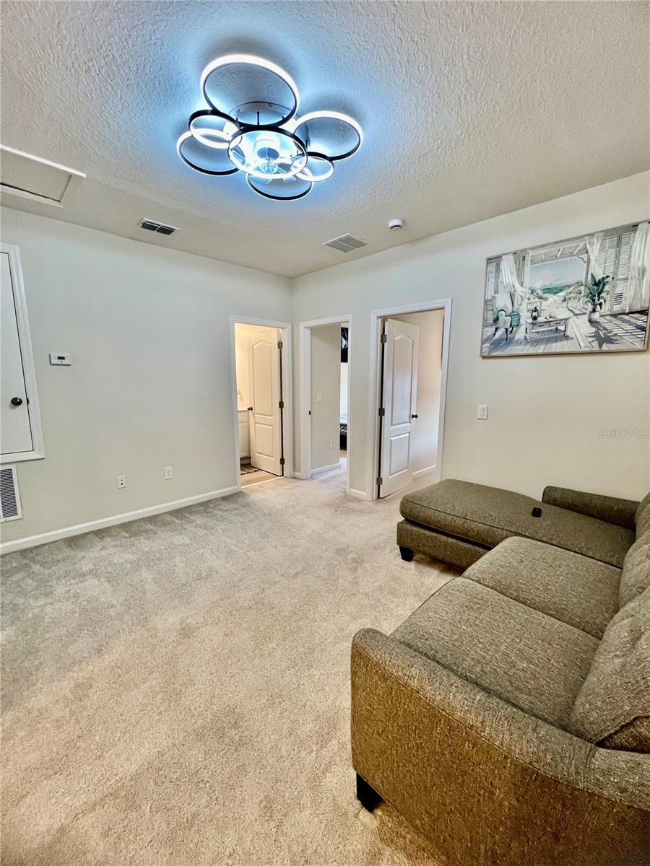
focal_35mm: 13
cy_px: 433
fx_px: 325
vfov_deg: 106.2
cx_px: 325
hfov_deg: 89.9
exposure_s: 1/60
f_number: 1.8
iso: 200
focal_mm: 1.57
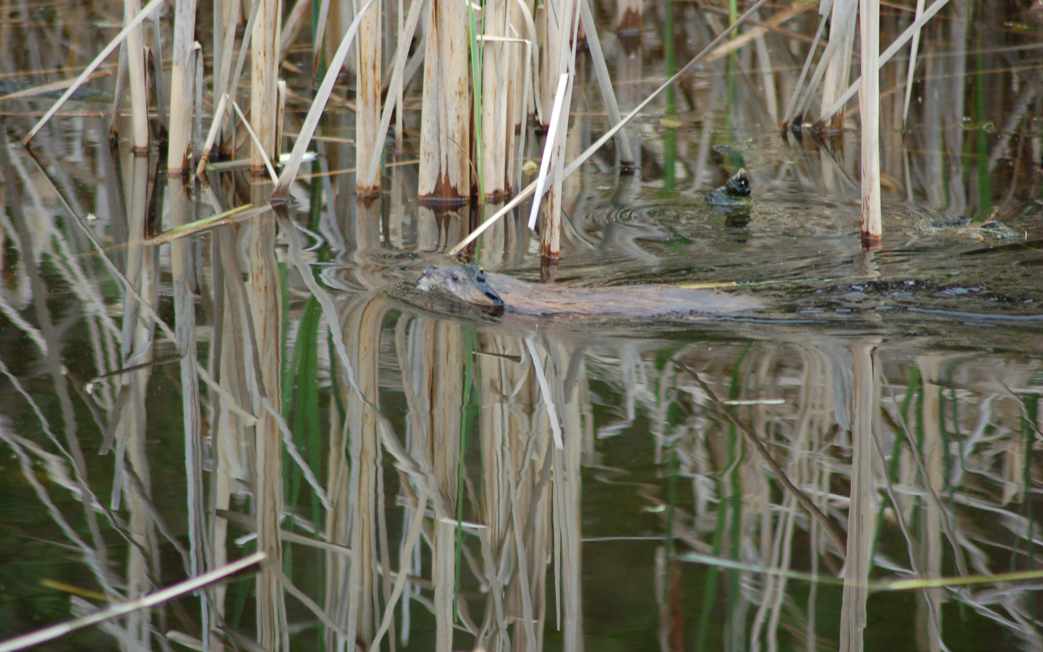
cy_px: 324
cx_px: 521
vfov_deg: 3.6
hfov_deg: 5.7
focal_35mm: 367
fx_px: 10432
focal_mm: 240
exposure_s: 1/500
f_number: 5.3
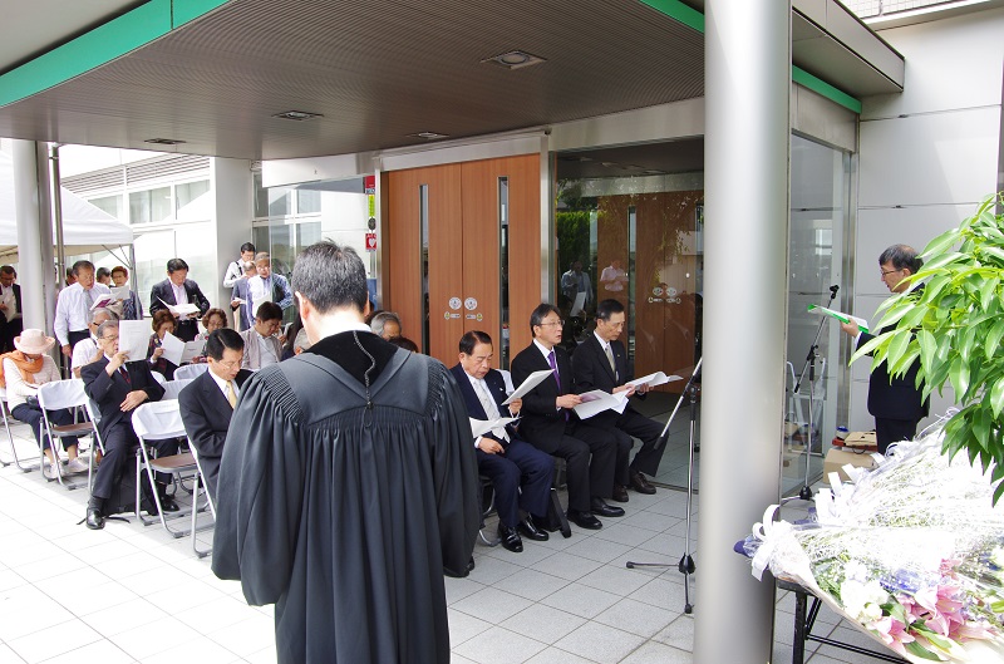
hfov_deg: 67.5
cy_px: 332
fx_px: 751
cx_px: 502
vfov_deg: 47.7
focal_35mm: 27
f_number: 11
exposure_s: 1/50
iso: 200
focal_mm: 18
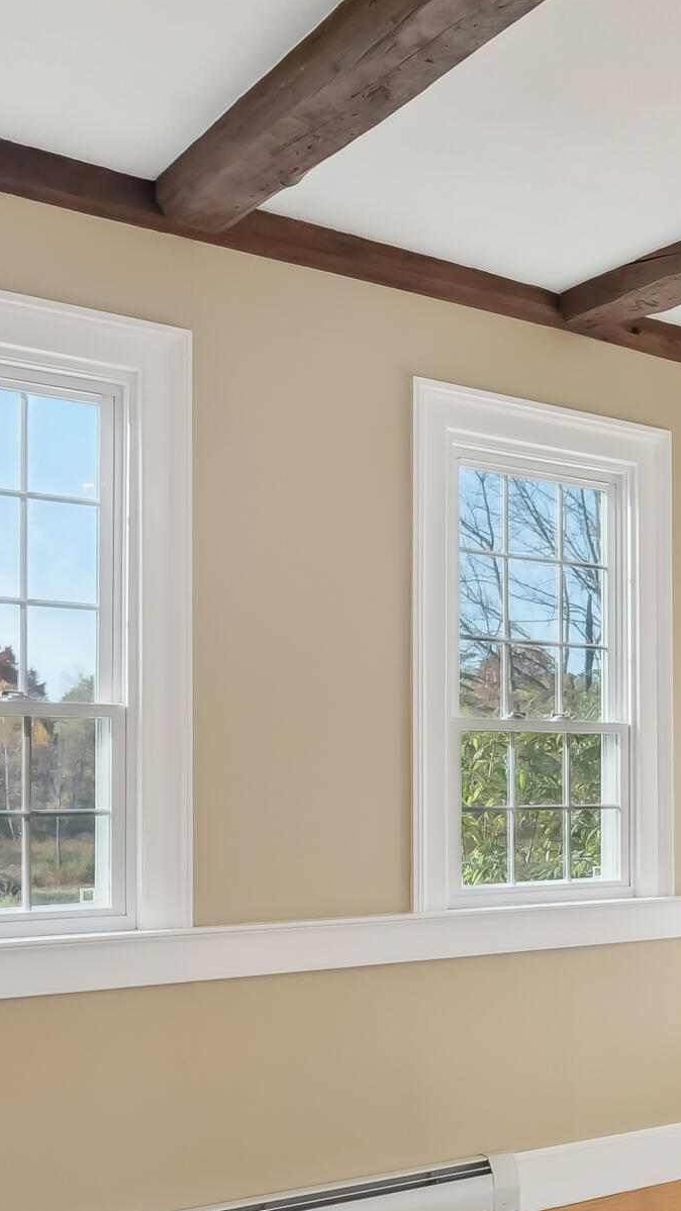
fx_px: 1348
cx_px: 753
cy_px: 791
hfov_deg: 26.1
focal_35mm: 42
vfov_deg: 47.7
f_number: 7.1
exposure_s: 1/40
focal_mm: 16
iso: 320
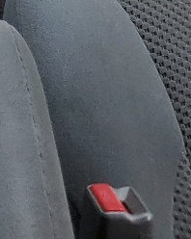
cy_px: -293
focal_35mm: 164
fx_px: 1160
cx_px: -206
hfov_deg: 8.8
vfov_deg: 10.5
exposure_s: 1/227
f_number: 1.5
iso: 50
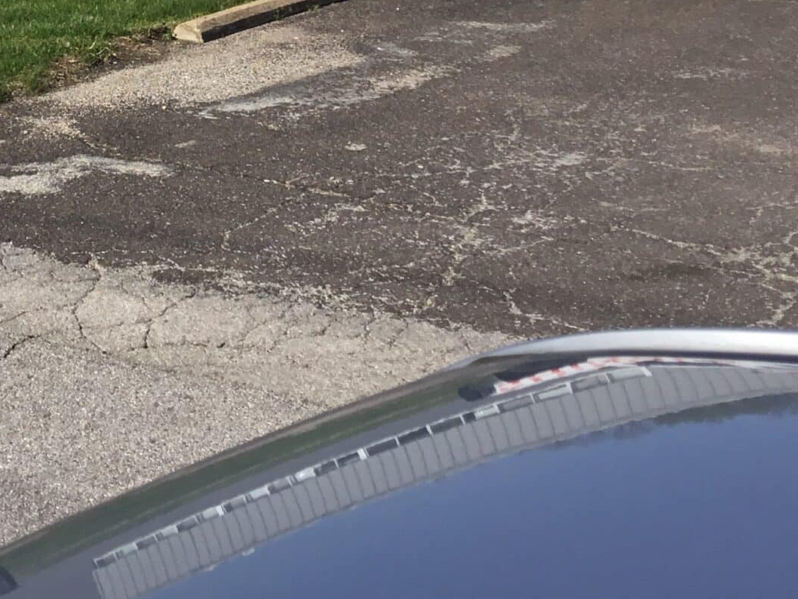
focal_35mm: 75
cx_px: -29
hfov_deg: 24.6
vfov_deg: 18.6
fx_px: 1729
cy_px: -117
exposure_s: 1/1852
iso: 25
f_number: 2.4
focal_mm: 3.3
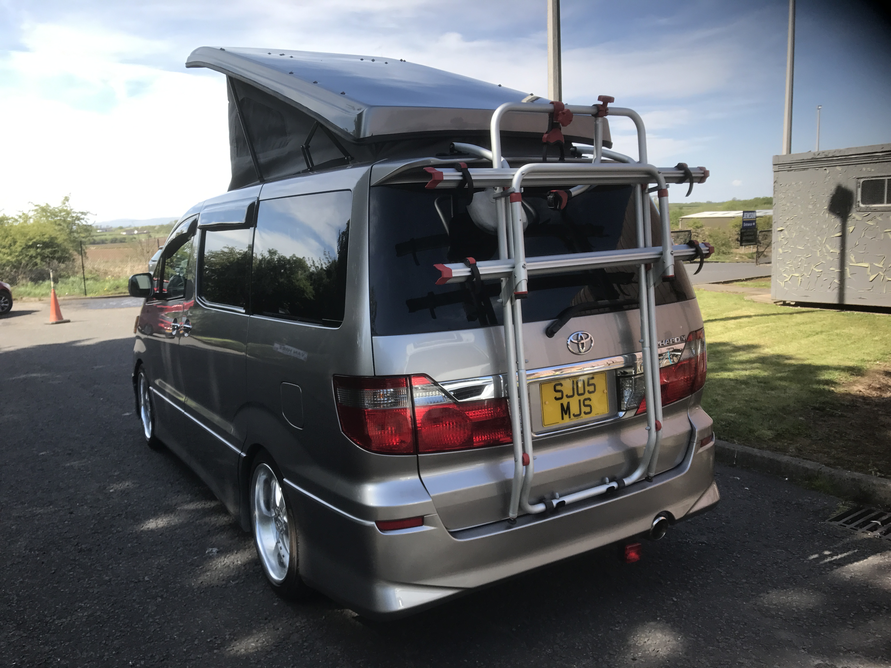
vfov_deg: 49.7
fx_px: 721
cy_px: 334
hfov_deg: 63.4
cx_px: 446
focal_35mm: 28
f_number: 1.8
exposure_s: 1/630
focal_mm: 3.99
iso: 20
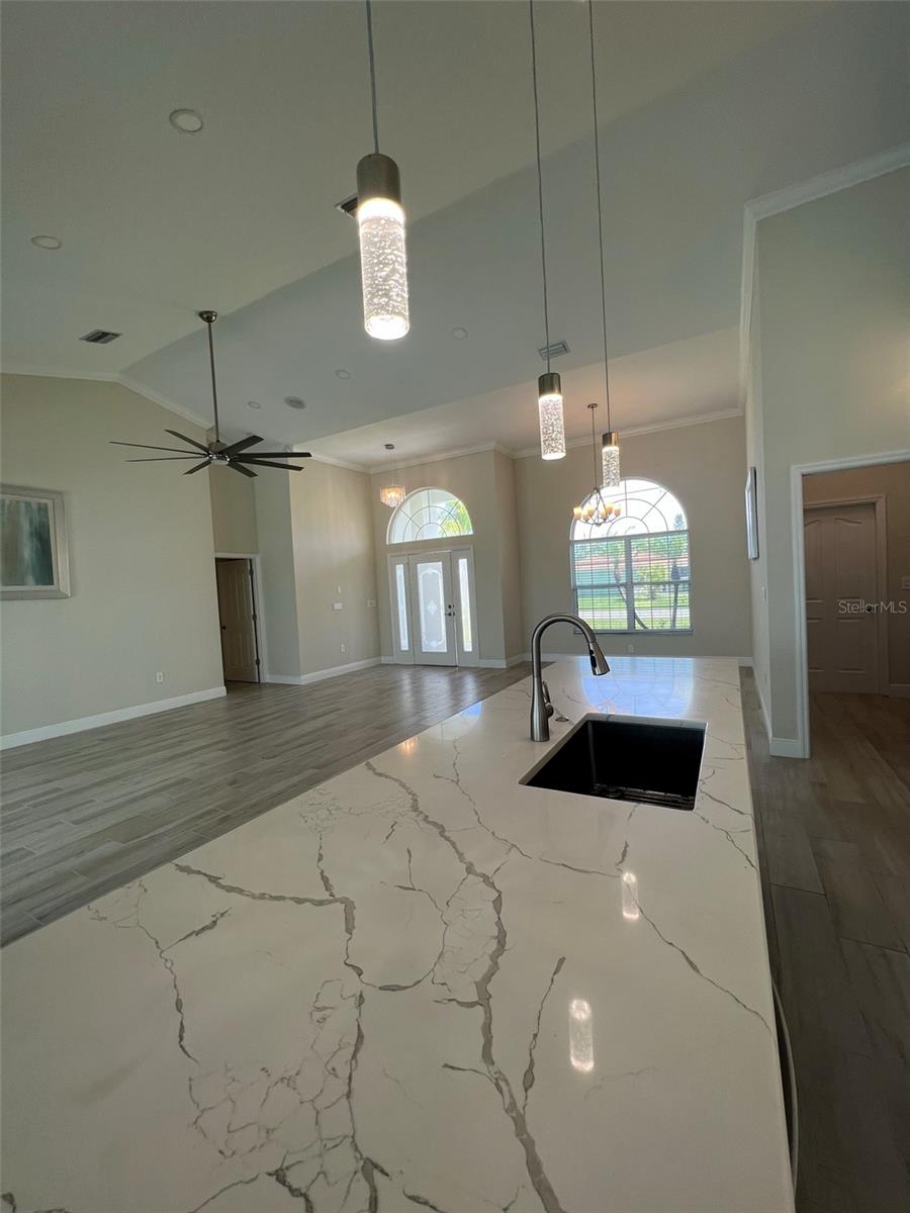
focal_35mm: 13
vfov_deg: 106.2
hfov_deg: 89.9
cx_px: 455
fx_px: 456
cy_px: 606
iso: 32
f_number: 1.8
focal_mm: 1.57
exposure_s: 1/130
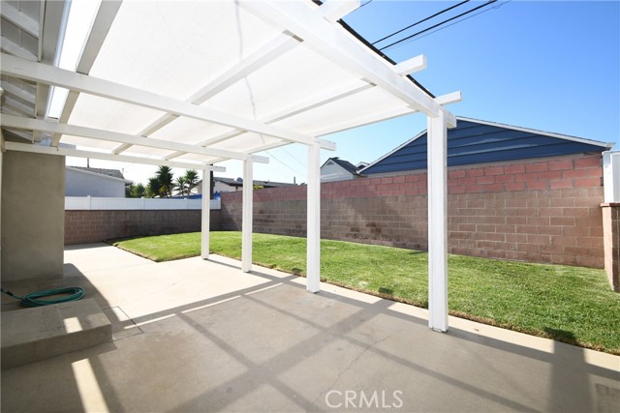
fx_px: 258
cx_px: 310
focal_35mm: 15
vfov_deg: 77.4
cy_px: 206
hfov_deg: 100.4
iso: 100
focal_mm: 10
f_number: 7.1
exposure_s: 1/200
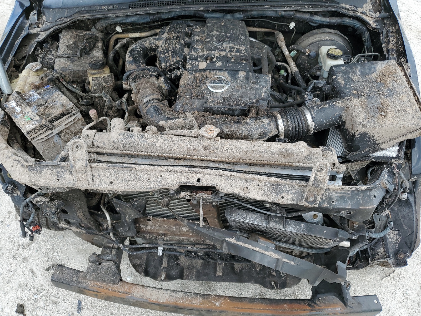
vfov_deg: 53.1
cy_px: 158
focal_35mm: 26
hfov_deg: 67.3
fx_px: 316
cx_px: 210
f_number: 1.5
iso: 50
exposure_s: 1/909
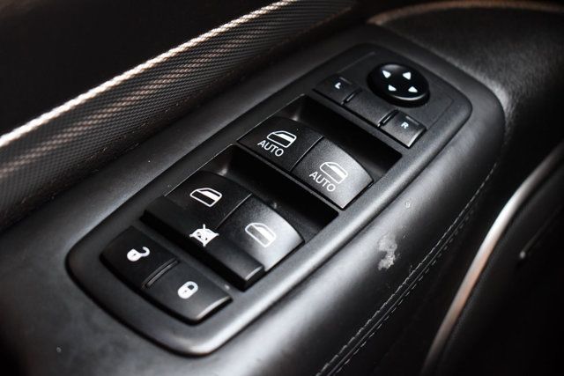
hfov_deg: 29.2
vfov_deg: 19.7
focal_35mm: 69
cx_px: 282
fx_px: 1081
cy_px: 188
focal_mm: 46
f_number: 5.3
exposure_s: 1/125
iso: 2200
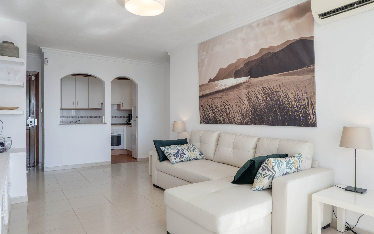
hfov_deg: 79.7
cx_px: 185
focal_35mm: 22
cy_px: 123
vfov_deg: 55.0
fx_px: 224
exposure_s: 1/80
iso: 200
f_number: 8
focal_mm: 14
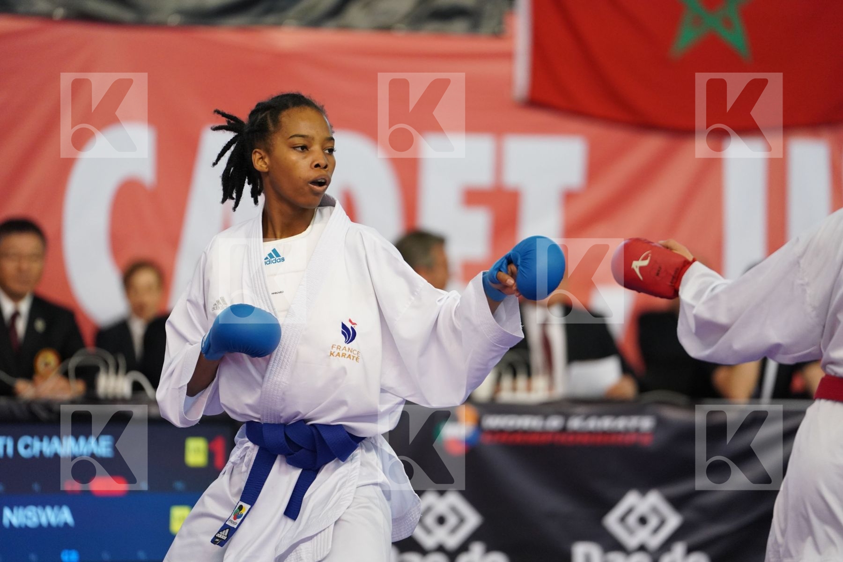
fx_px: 4683
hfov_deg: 10.3
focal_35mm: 200
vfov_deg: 6.9
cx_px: 422
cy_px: 281
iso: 3200
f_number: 2.8
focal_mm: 200
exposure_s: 1/1000
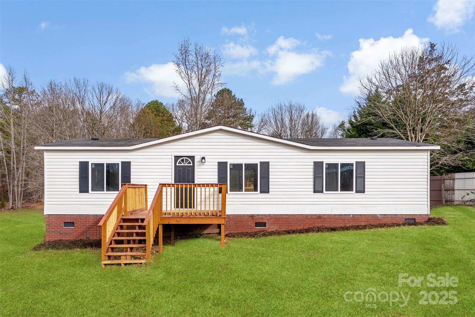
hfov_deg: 73.7
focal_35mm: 24
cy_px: 158
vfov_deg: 53.2
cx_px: 238
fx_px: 317
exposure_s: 1/500
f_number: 9
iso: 1250
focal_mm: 24
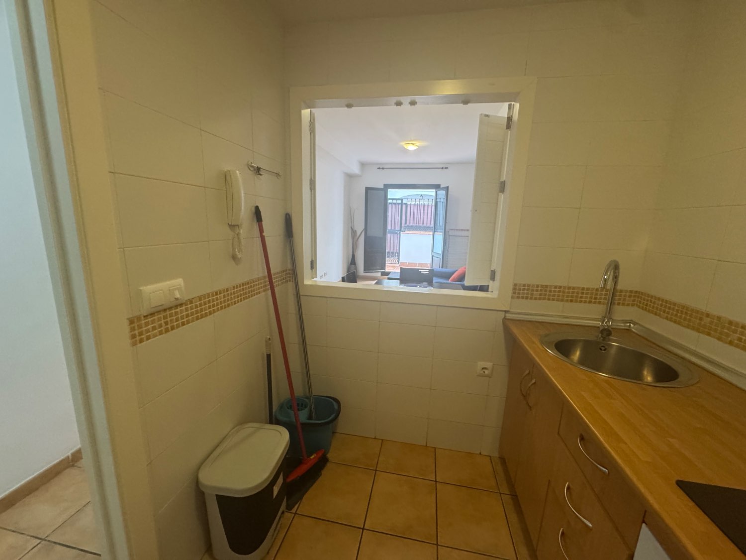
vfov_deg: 85.7
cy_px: 280
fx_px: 302
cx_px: 373
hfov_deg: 102.1
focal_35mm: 14
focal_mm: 2.22
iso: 320
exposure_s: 1/50
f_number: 2.2
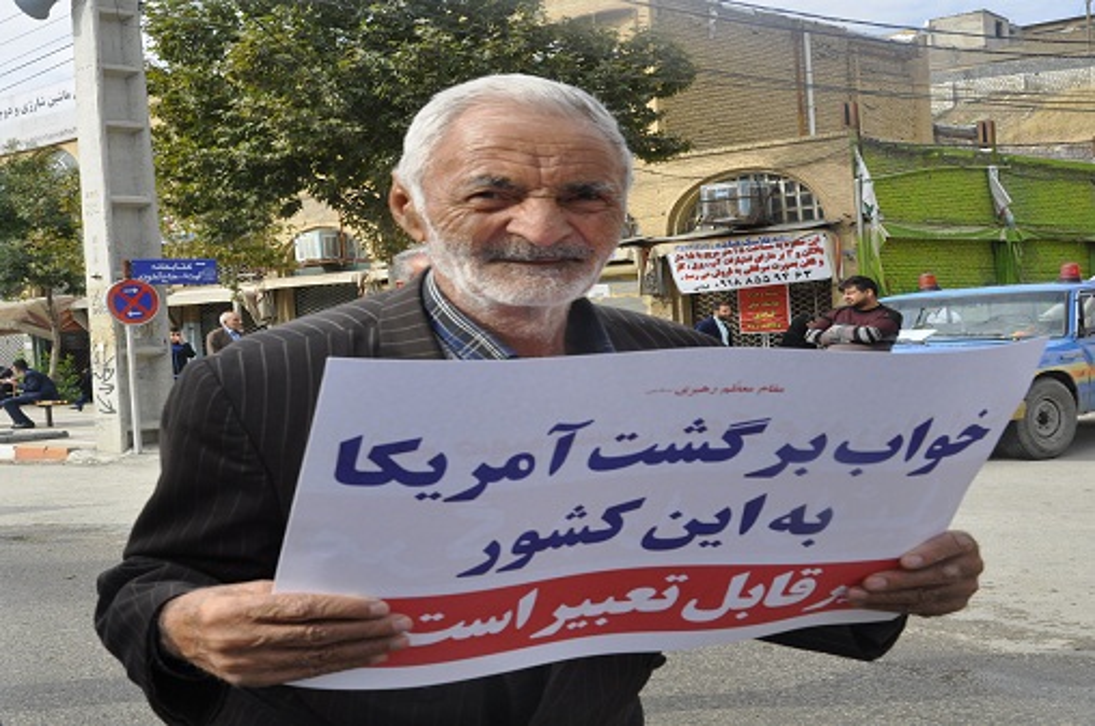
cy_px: 363
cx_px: 548
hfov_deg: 53.2
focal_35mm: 36
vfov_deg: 36.8
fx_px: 1093
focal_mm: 24
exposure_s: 1/125
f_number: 11
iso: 200
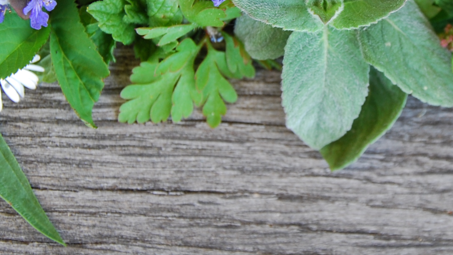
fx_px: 2198
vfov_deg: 6.6
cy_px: 13
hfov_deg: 11.7
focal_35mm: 183
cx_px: 385
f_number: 5
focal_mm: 40
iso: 200
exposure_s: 1/60
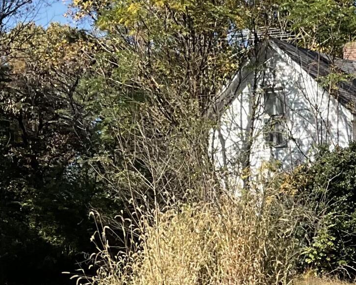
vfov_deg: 13.0
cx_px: 512
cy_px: 296
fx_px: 1233
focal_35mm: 117
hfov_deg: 15.3
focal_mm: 3
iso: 16
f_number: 1.8
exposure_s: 1/1098
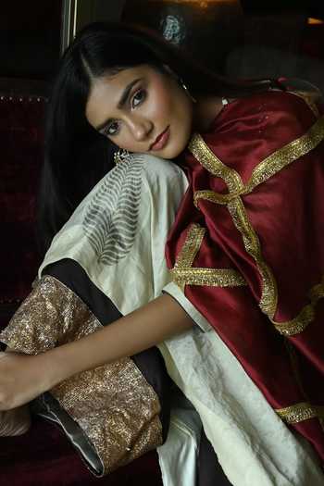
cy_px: 243
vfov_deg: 31.4
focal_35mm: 64
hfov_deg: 21.2
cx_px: 162
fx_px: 864
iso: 2500
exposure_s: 1/125
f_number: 5.6
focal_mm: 43
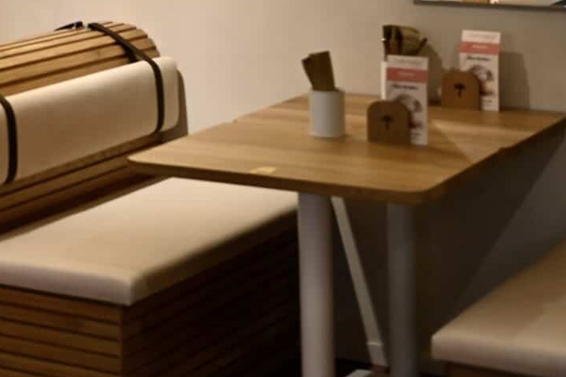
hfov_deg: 16.8
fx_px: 1808
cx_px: -157
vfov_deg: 11.6
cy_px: -128
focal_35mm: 115
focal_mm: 40
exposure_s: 1/125
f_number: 2.8
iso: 320
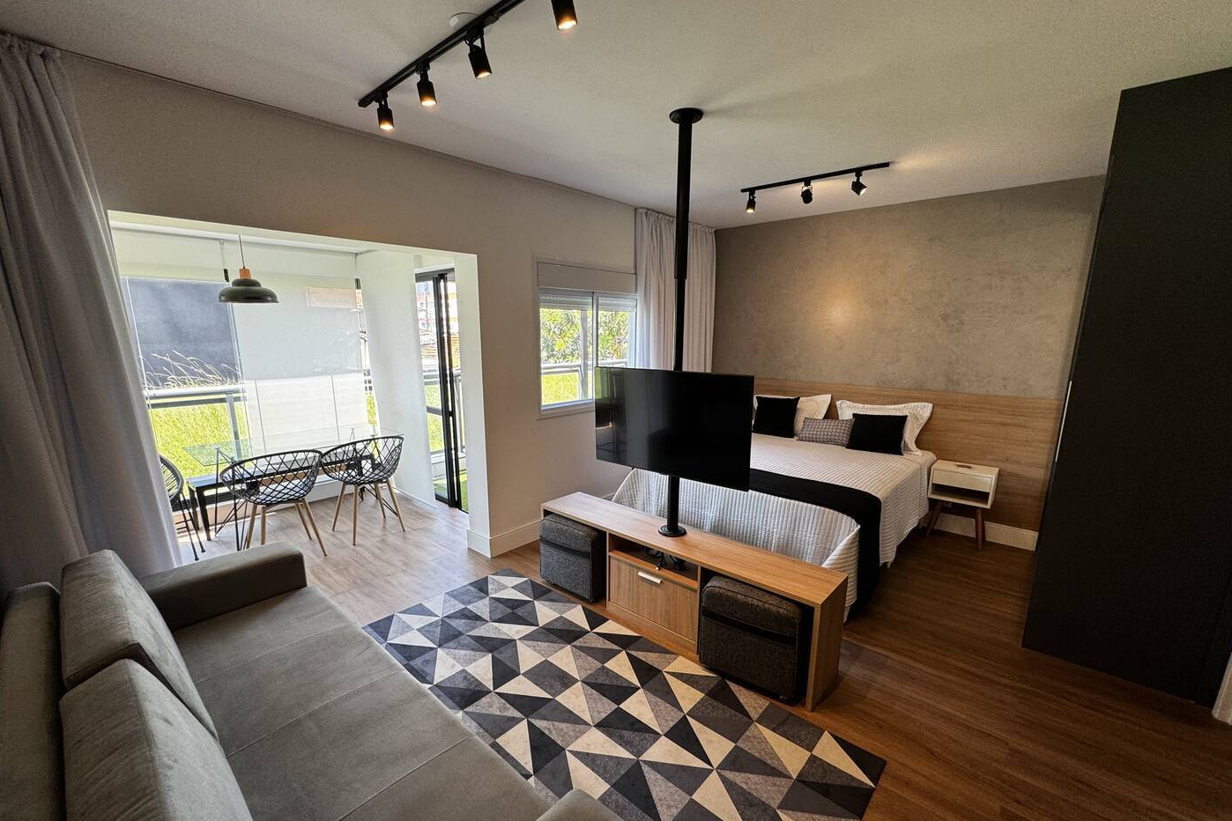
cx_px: 602
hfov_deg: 100.4
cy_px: 439
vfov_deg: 77.2
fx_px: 513
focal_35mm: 15
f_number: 2.2
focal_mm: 2.22
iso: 64
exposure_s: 1/99
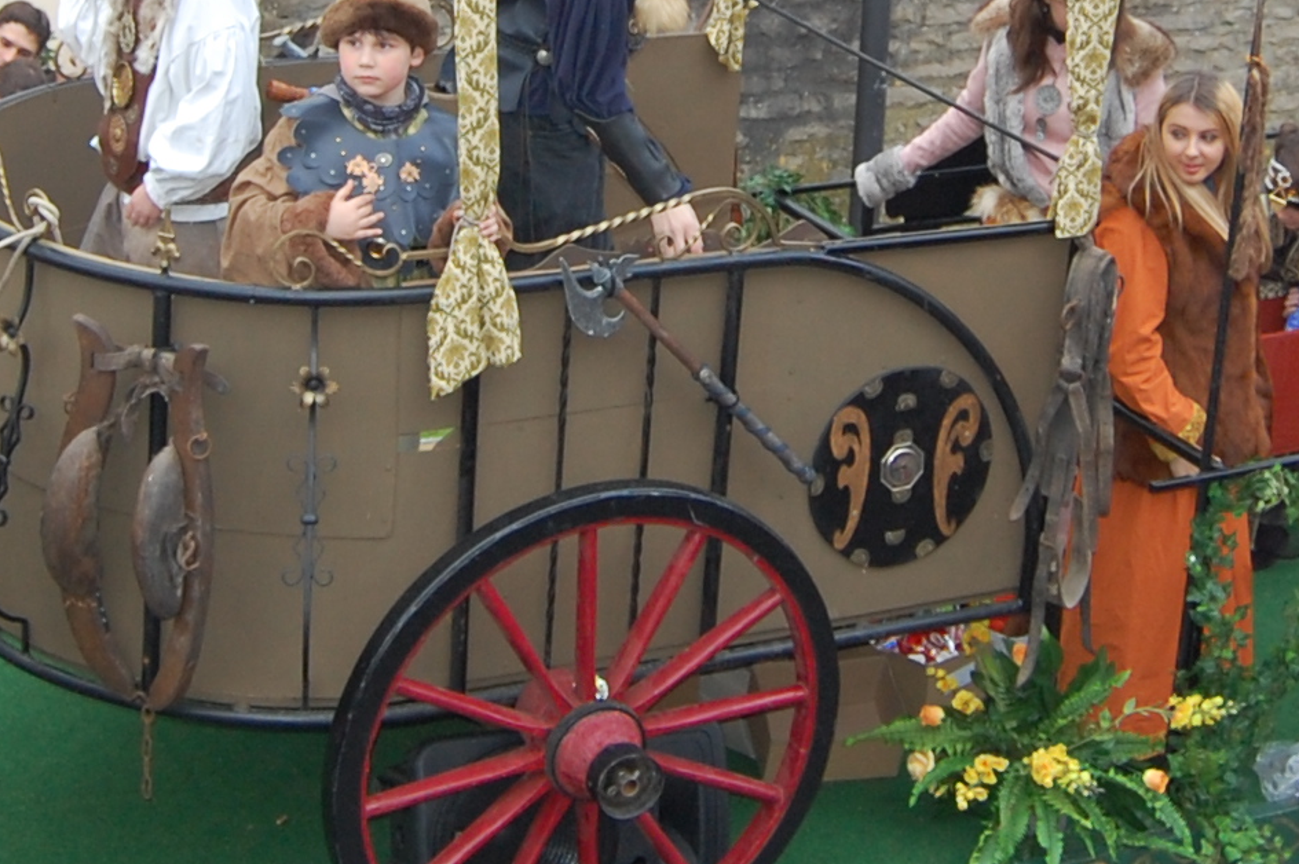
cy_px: -7
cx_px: 751
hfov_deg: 23.6
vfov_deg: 15.6
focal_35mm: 86
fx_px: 3101
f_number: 3.5
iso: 400
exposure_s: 1/400
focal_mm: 18
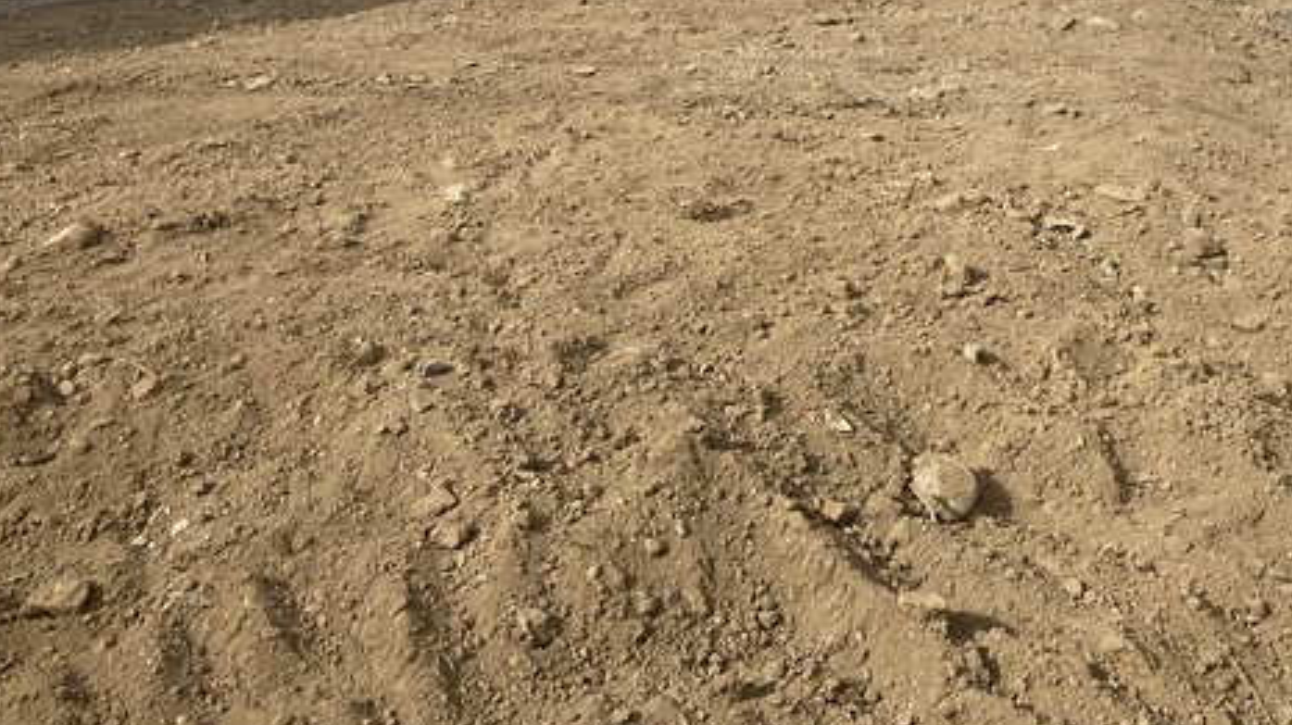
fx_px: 1438
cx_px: 675
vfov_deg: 27.5
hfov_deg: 48.4
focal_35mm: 42
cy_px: 97
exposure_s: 1/1279
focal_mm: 3.99
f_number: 1.8
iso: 20
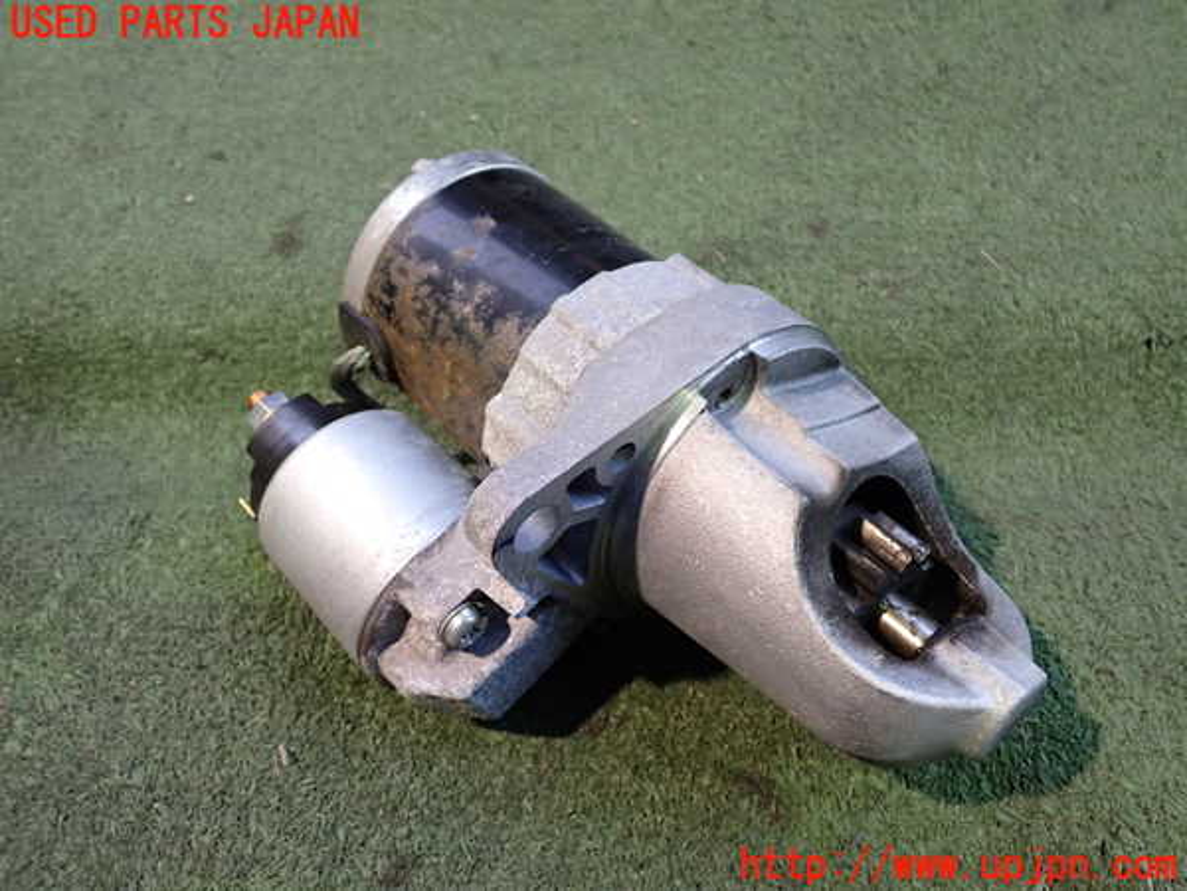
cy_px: 446
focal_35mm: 30
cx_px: 594
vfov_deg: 46.8
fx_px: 1029
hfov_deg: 60.0
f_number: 2.3
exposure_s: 1/30
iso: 320
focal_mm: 5.4
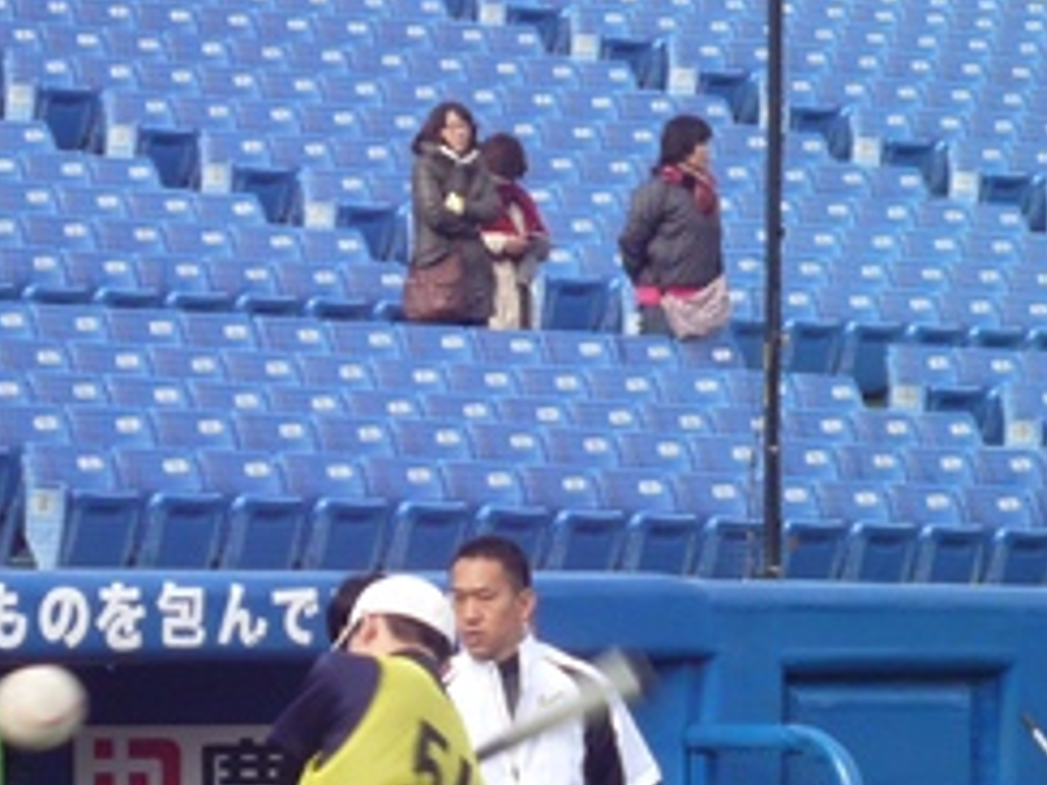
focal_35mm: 328
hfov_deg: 6.0
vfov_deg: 4.5
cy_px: 922
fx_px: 9921
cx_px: 738
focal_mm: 22
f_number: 5.9
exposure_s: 1/125
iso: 100
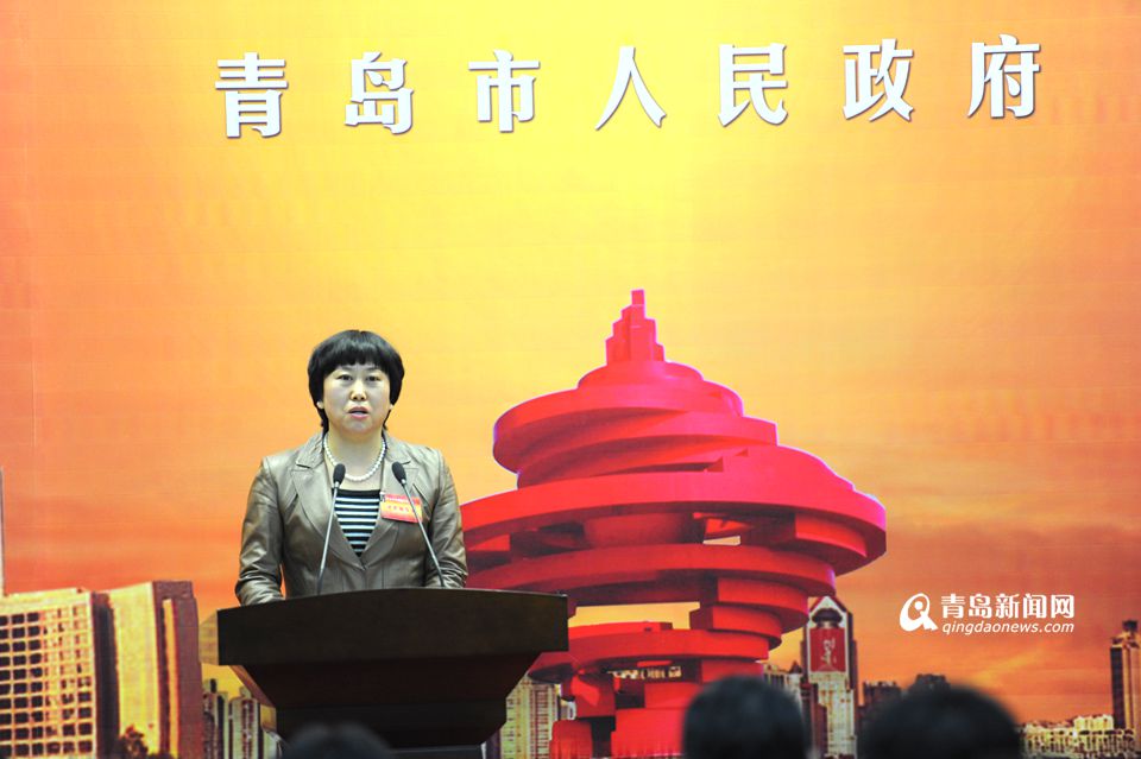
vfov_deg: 6.9
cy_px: 380
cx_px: 570
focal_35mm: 200
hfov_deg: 10.3
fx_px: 6335
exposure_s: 1/200
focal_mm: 200
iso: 1600
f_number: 2.8
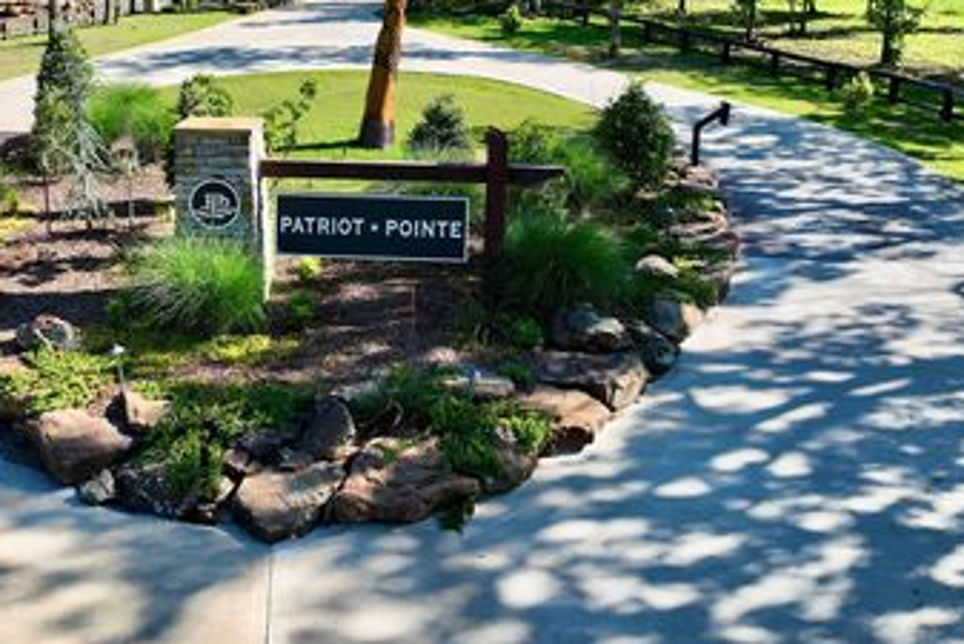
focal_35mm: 37
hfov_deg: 51.4
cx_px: 366
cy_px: 197
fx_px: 991
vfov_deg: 35.5
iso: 110
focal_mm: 12.29
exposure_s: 1/1250
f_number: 2.8
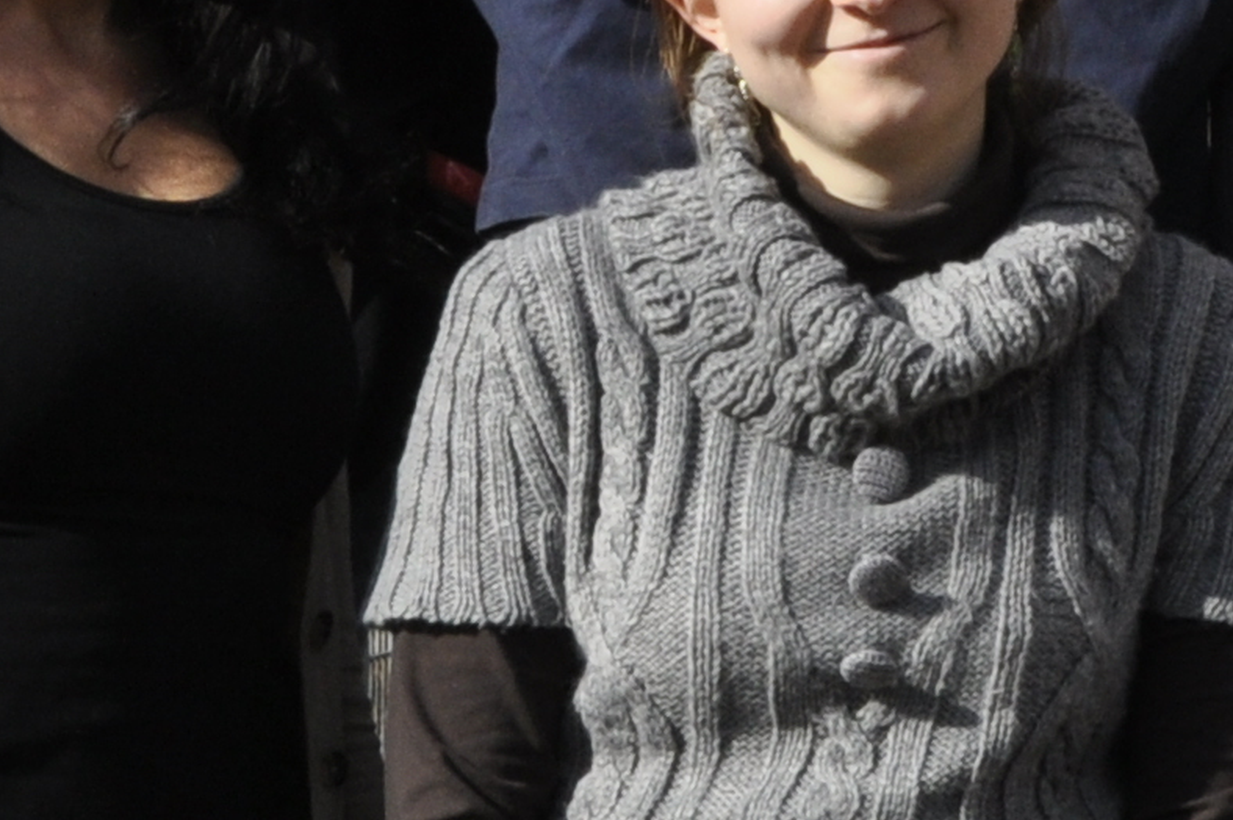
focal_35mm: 310
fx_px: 10608
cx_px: 1308
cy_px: -244
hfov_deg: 6.6
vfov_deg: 4.4
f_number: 18
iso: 400
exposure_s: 1/200
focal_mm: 38
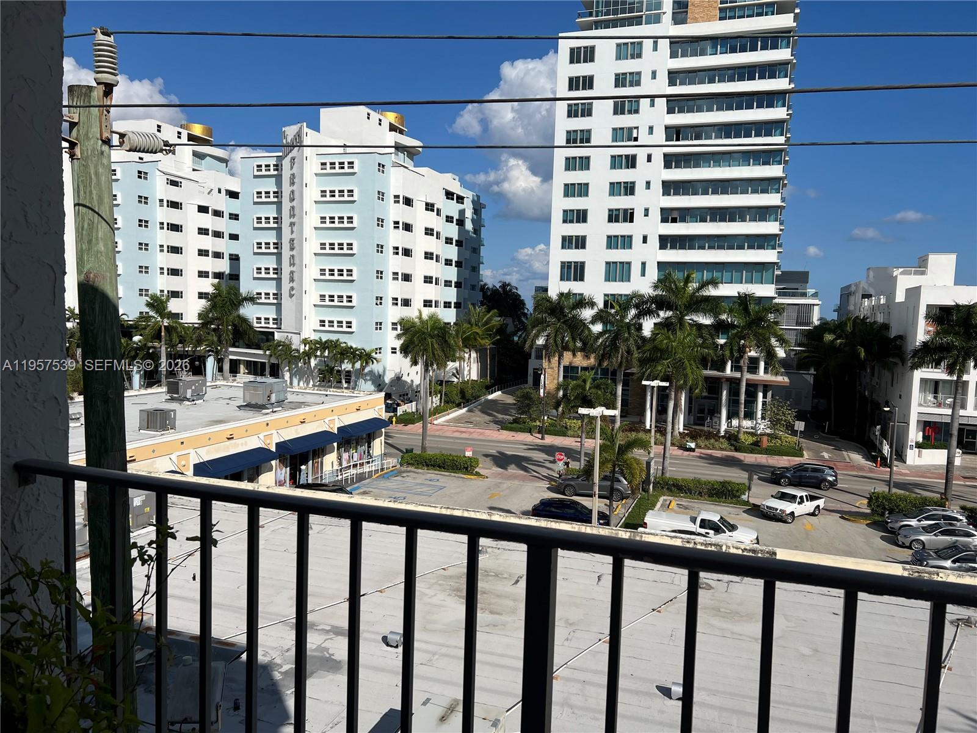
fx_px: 734
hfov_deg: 67.3
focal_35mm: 26
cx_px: 488
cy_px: 366
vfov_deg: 53.1
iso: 50
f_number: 1.5
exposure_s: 1/10309
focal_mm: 5.7
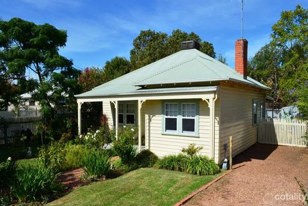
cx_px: 158
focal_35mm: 28
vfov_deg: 46.4
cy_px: 104
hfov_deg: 65.5
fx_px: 240
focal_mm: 18
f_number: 11
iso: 200
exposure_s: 1/400
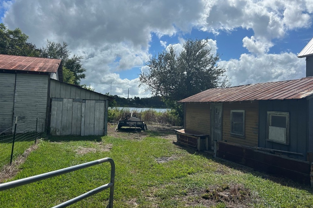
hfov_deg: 65.5
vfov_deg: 46.3
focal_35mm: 28
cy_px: 91
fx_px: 243
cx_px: 159
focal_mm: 5.7
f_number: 1.5
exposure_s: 1/8000
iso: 50
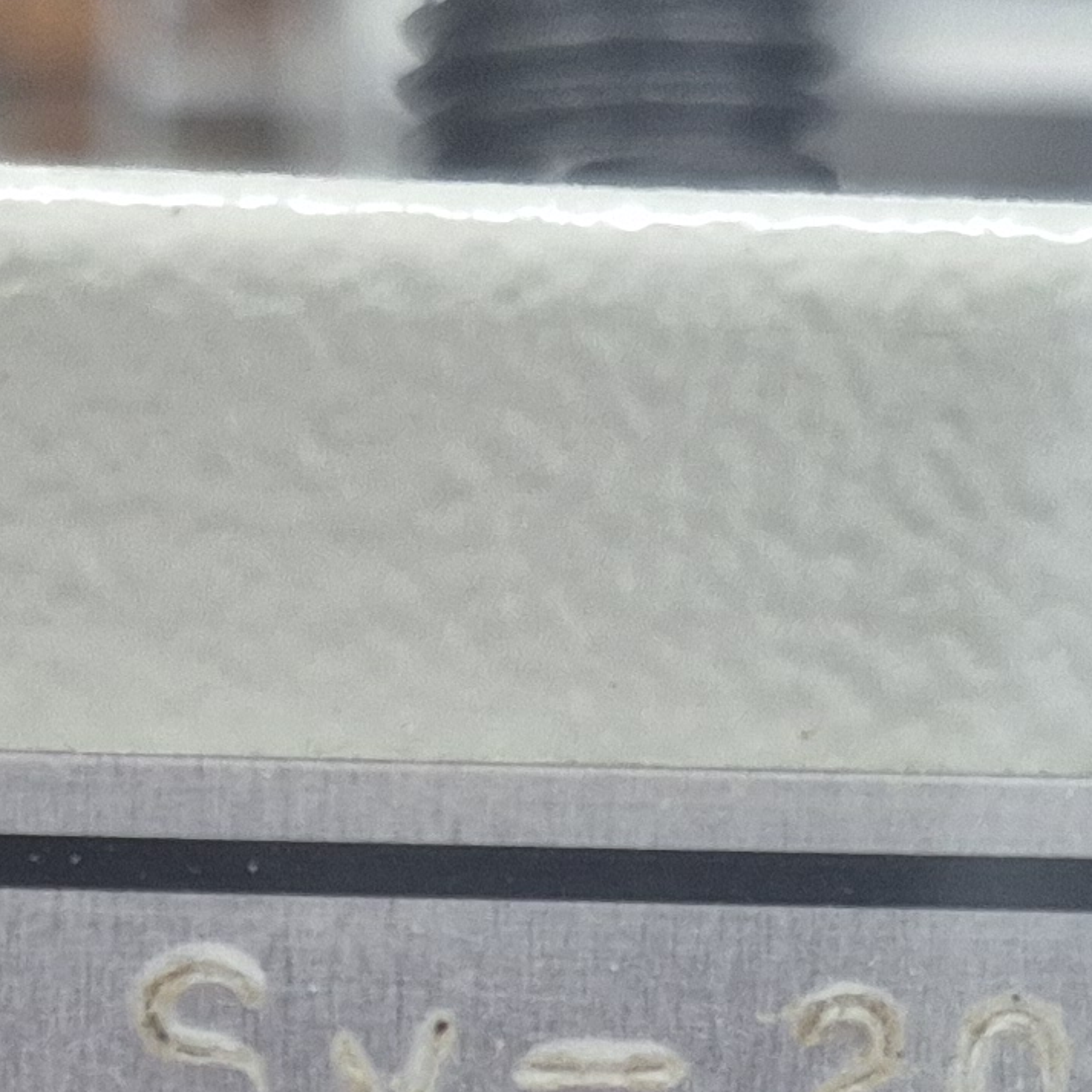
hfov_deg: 15.2
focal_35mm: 114
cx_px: 242
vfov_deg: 14.1
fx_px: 4069
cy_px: 1757
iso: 500
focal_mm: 5.4
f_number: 1.8
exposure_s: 1/120
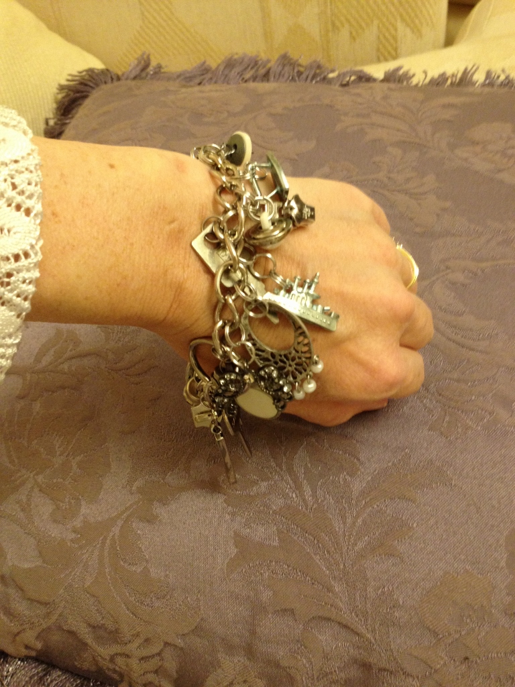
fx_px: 694
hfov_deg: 40.7
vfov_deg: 52.6
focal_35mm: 35
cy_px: 344
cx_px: 258
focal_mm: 4.28
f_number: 2.4
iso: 200
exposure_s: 1/20
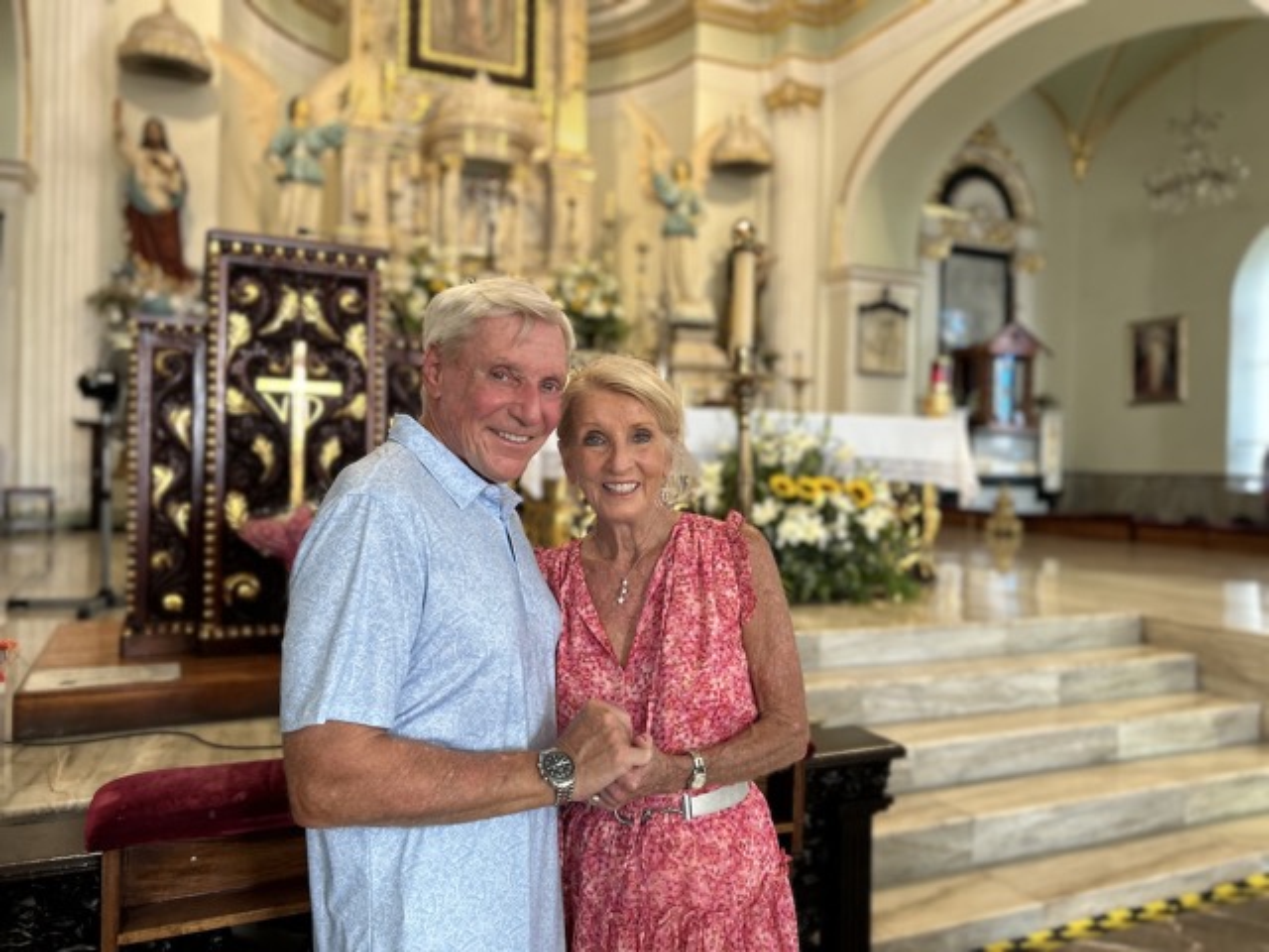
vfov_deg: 53.1
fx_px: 953
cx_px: 634
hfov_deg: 67.3
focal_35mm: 26
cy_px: 476
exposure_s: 1/60
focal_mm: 5.7
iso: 80
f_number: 1.5
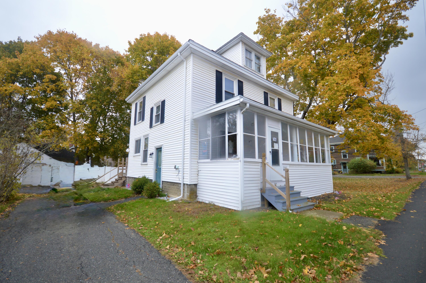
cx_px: 213
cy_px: 142
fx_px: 177
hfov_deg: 100.4
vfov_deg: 77.2
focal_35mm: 15
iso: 400
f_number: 5
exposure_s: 1/100
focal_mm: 10
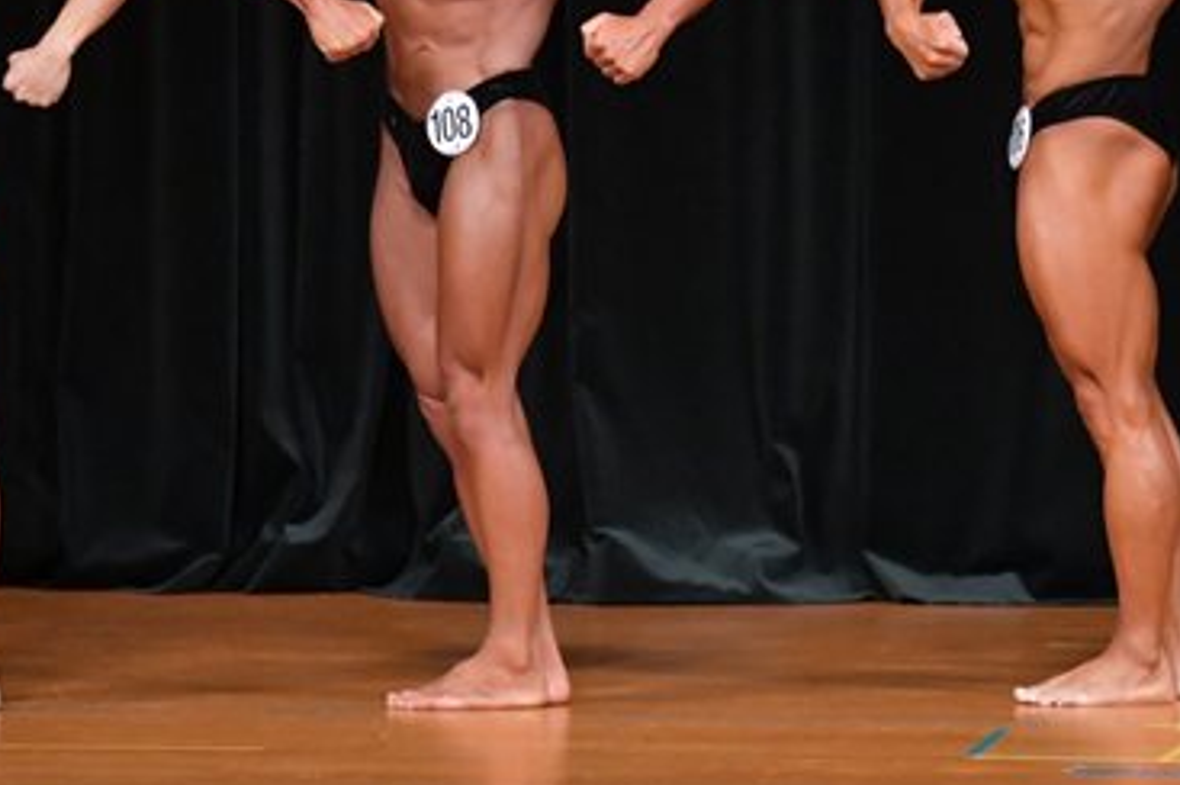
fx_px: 15555
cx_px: 326
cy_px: 167
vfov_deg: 2.9
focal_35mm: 475
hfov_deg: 4.3
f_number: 5.6
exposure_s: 1/400
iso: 5000
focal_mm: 150
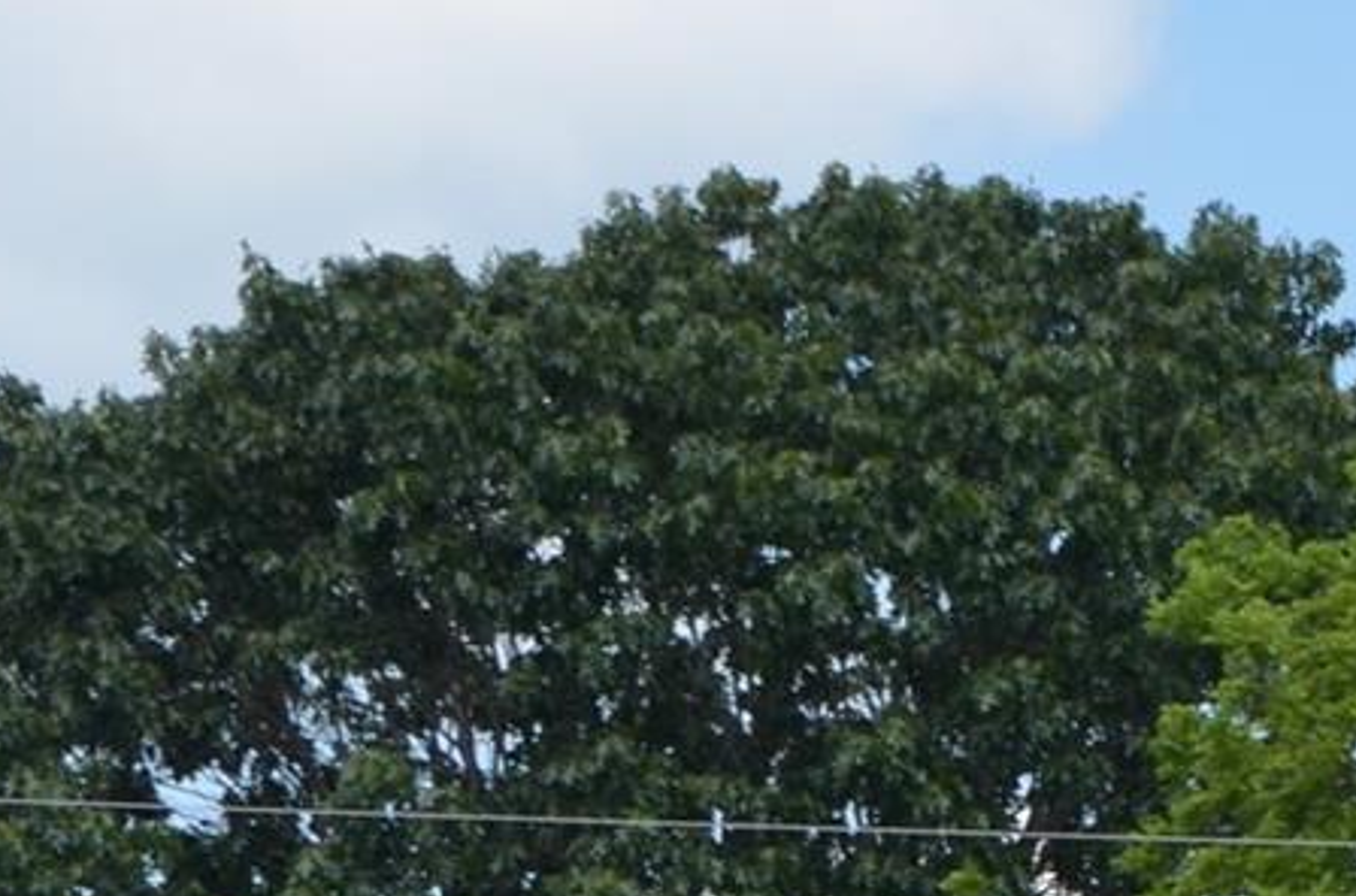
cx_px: 2140
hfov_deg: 6.7
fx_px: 11343
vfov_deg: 4.5
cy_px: 1486
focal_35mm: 302
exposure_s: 1/250
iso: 140
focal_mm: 44
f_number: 8
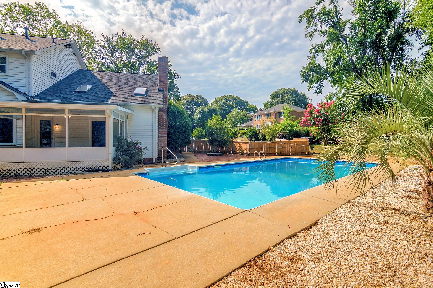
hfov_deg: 96.7
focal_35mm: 16
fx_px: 192
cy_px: 144
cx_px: 216
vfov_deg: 73.7
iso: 200
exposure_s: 1/1600
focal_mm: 11
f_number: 5.6
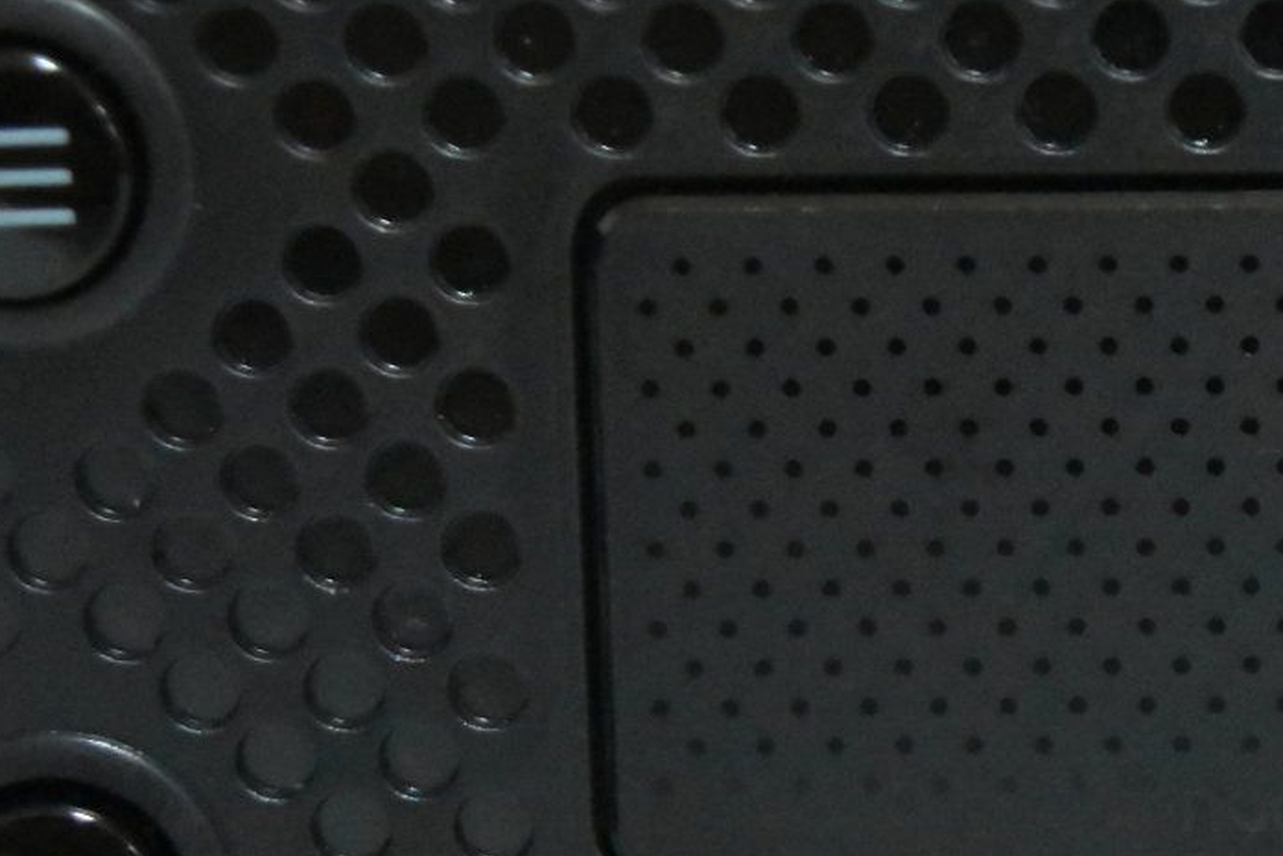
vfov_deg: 11.2
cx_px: 1276
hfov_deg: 16.4
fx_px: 4353
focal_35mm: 122
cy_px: 487
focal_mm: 35
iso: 22800
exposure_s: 1/320
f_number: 4.5
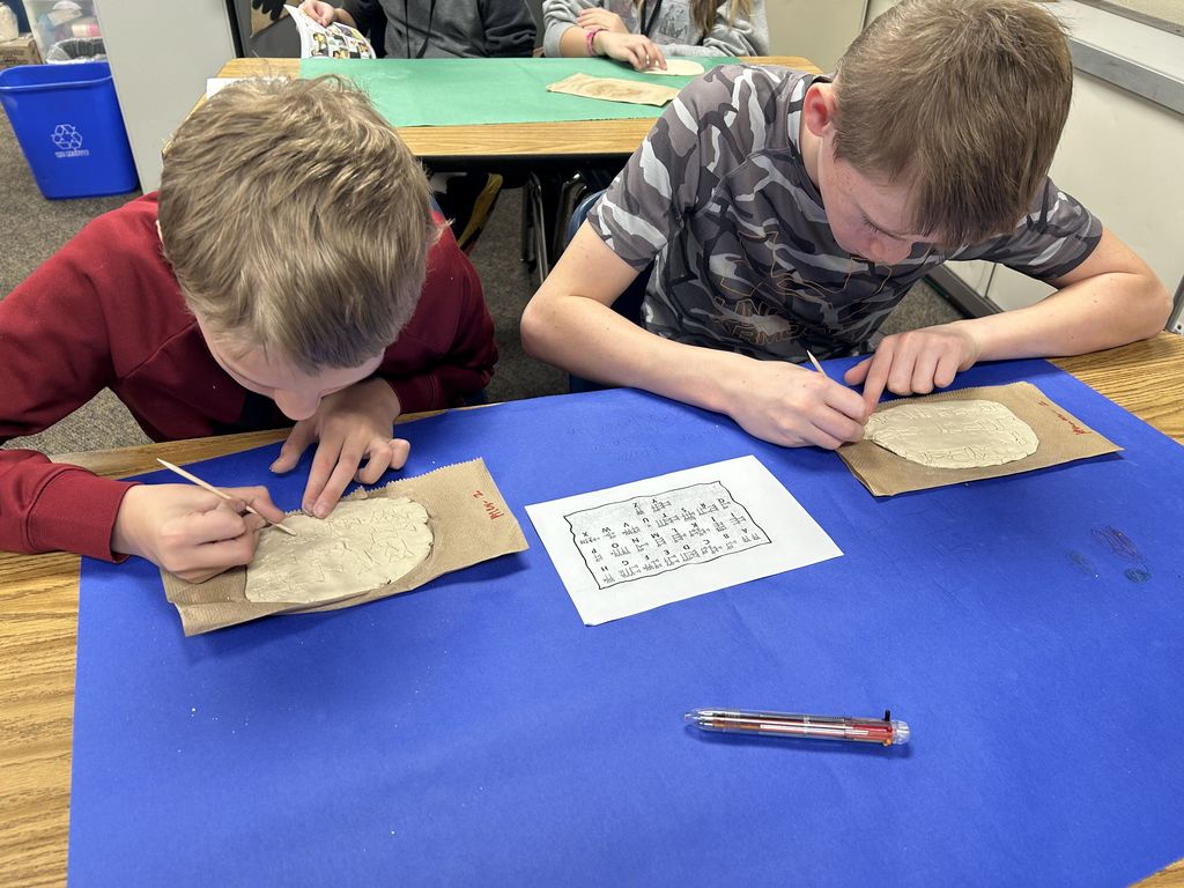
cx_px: 592
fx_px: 889
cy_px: 444
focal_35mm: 26
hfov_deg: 67.3
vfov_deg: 53.1
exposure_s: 1/60
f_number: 1.5
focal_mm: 5.7
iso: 80
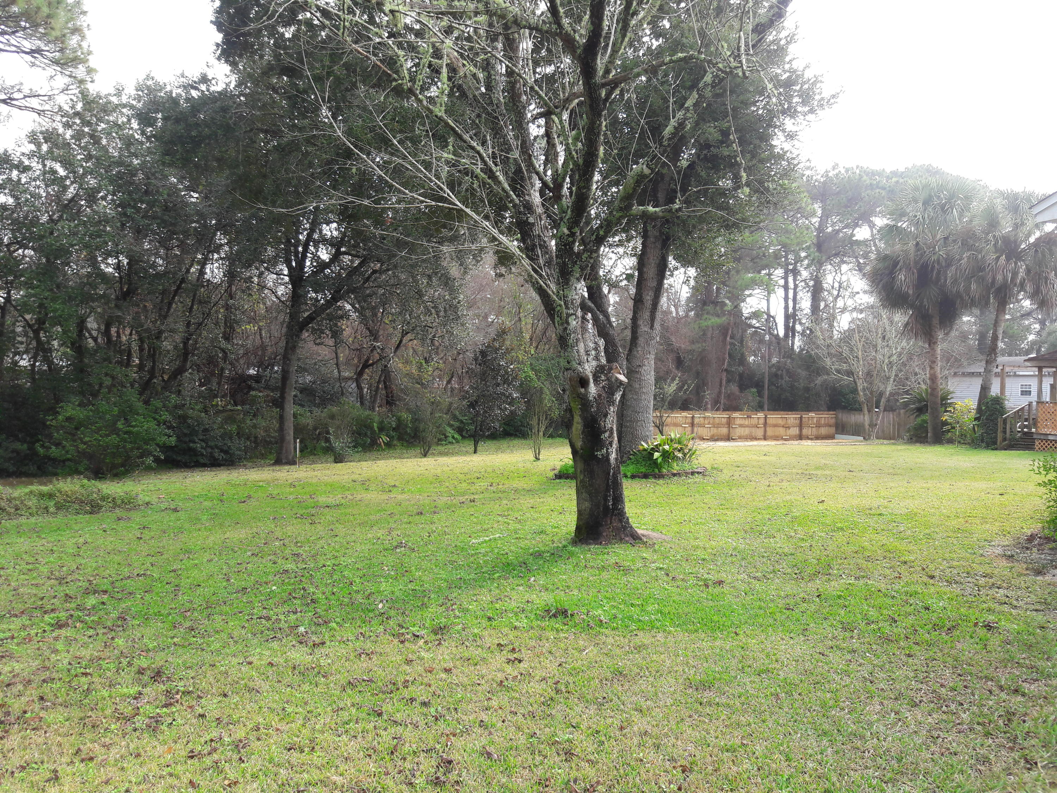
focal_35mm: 28
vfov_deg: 49.7
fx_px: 855
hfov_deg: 63.4
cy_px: 396
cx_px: 528
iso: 40
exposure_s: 1/254
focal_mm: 3.7
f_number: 1.9
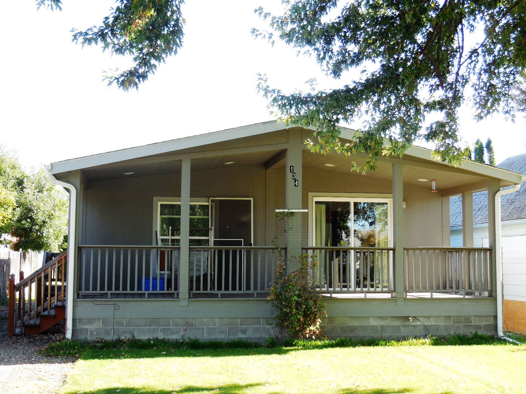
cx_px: 263
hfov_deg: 36.2
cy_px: 197
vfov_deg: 27.5
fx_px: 805
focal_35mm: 53
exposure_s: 1/100
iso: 125
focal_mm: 9.4
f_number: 4
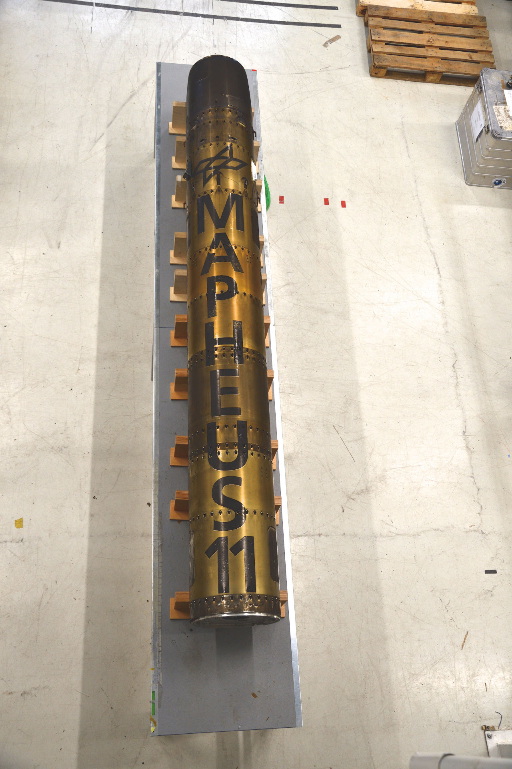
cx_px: 256
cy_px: 384
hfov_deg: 36.9
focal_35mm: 36
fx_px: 768
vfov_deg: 53.1
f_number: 4.5
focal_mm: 24
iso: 400
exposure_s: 1/250
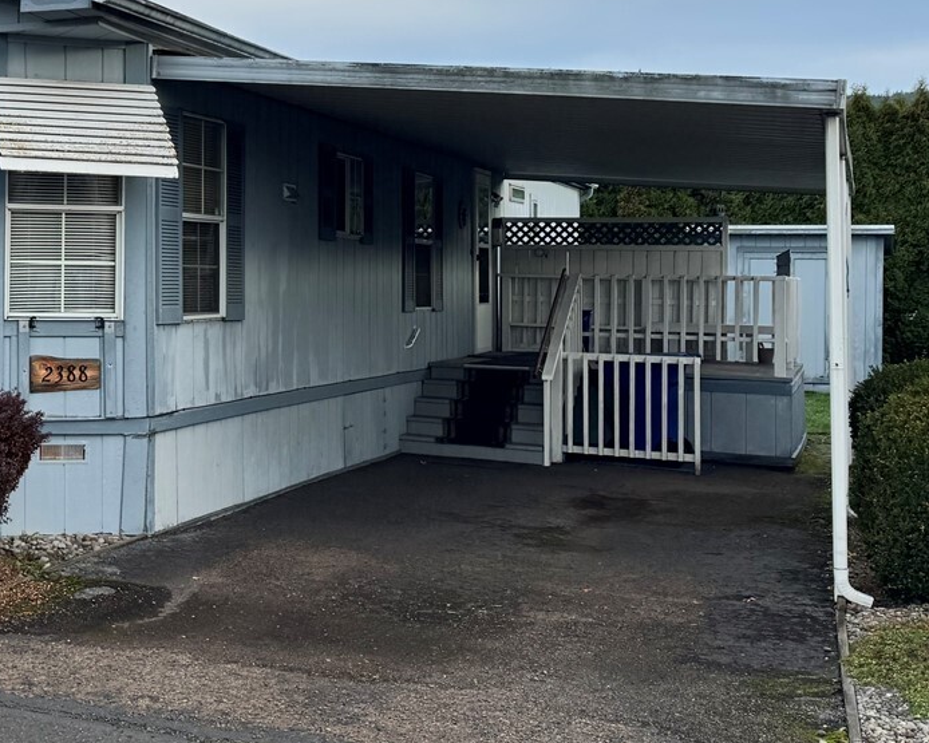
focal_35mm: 54
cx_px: -33
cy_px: 218
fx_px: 1485
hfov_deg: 31.7
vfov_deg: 27.8
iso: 80
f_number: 1.78
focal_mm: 6.76
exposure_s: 1/2252
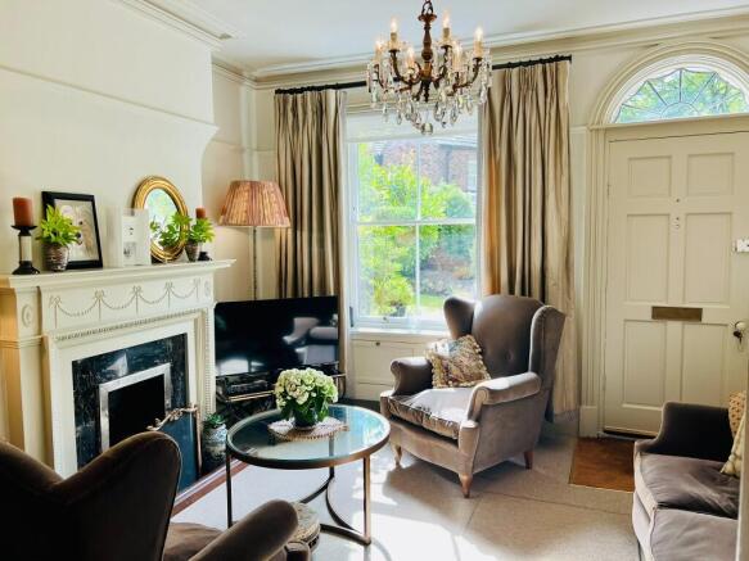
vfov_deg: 53.0
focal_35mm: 26
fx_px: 562
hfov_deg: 67.3
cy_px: 280
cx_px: 374
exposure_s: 1/124
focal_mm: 5.7
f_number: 1.5
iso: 32
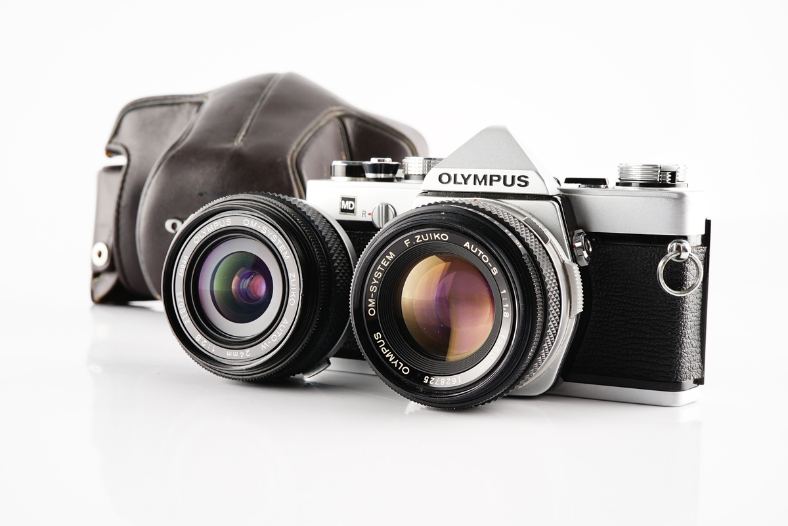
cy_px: 263
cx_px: 394
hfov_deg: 39.6
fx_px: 1095
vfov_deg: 27.0
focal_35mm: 50
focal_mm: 50
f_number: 13
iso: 125
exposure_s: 1/125
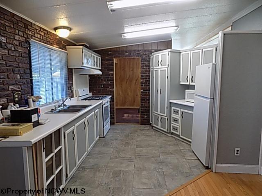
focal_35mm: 23
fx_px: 174
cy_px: 98
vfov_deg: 58.9
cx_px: 131
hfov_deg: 73.9
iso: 125
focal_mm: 4
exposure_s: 1/30
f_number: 3.1
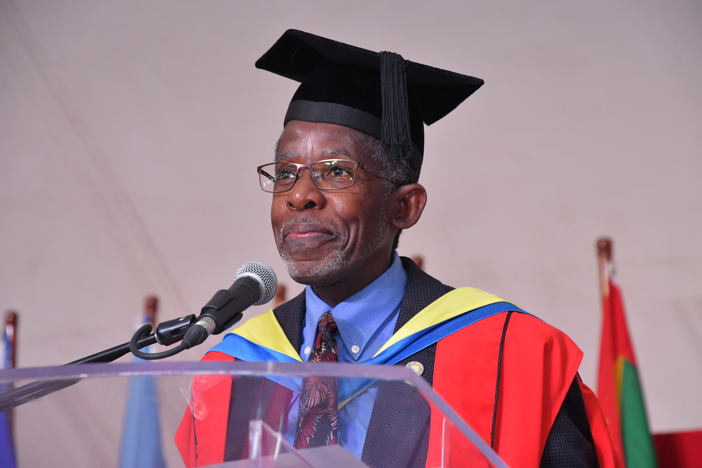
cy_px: 234
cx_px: 351
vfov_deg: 11.4
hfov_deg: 17.1
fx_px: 2340
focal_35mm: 120
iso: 1250
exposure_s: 1/125
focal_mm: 80
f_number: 5
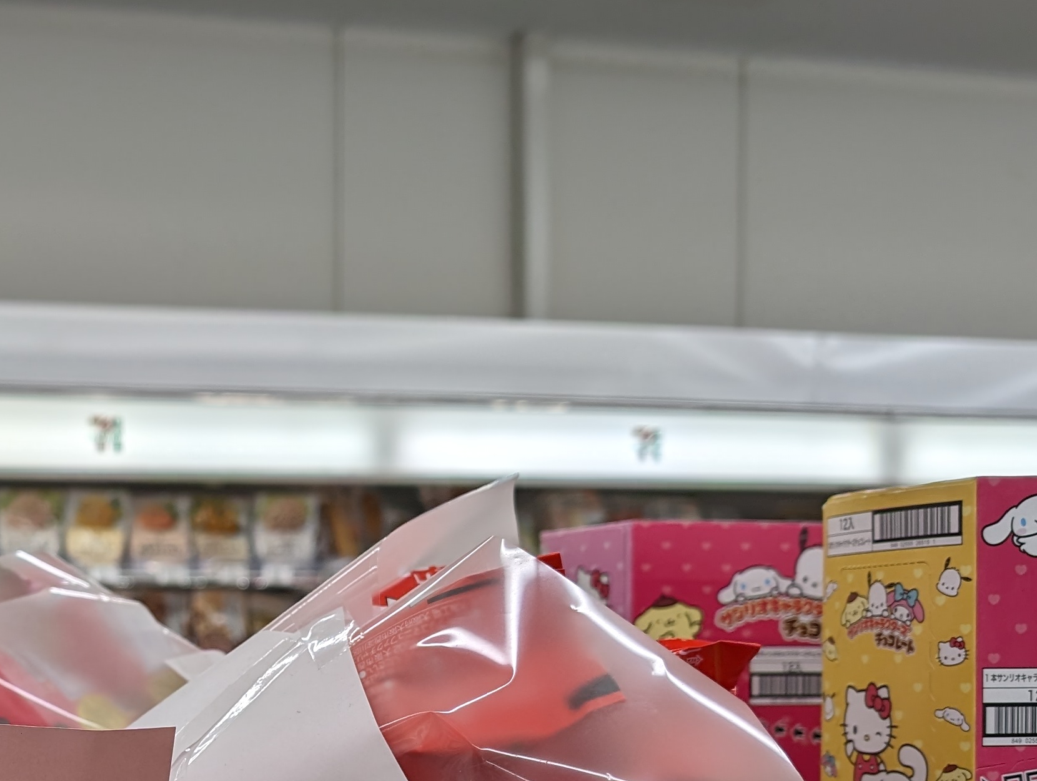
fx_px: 1770
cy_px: 722
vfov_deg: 24.1
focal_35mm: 59
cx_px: 42
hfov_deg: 30.7
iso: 19
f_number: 1.68
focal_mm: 6.9
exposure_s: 1/141
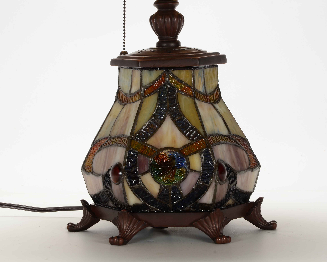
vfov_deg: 8.7
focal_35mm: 179
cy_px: 131
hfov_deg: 10.8
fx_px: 1728
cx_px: 169
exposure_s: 1/160
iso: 200
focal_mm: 105
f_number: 16
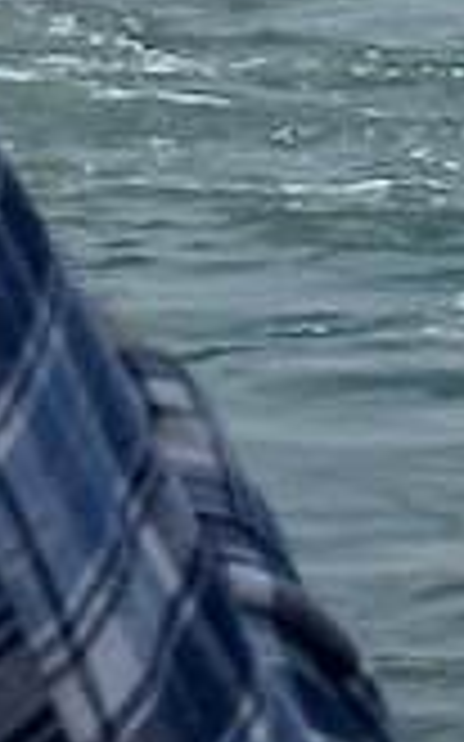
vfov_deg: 5.5
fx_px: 7472
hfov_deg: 3.5
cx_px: 626
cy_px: -1133
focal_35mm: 369
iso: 64
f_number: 1.78
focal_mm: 6.86
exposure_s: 1/5000
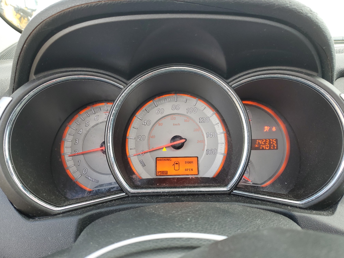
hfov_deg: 67.3
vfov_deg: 53.1
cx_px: 172
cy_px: 129
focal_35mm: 26
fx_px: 258
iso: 50
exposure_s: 1/154
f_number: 1.5
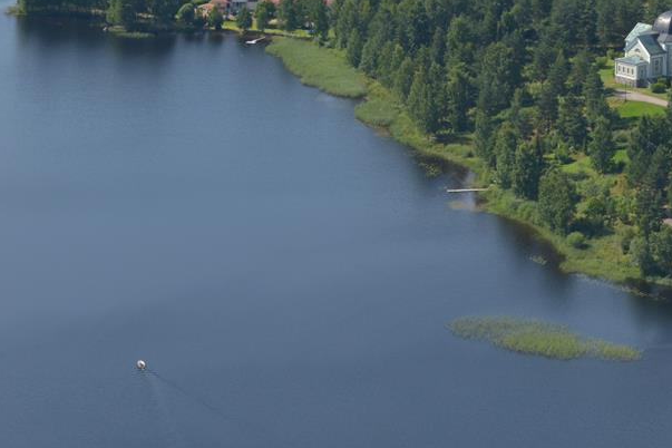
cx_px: 429
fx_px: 3341
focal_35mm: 179
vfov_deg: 7.7
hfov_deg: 11.5
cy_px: 57
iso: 400
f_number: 5.6
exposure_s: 1/2500
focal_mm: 60
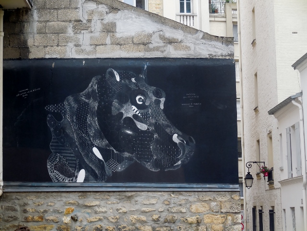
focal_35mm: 98
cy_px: 116
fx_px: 869
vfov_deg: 15.1
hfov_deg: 20.0
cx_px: 154
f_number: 5
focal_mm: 17.7
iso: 125
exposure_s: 1/160
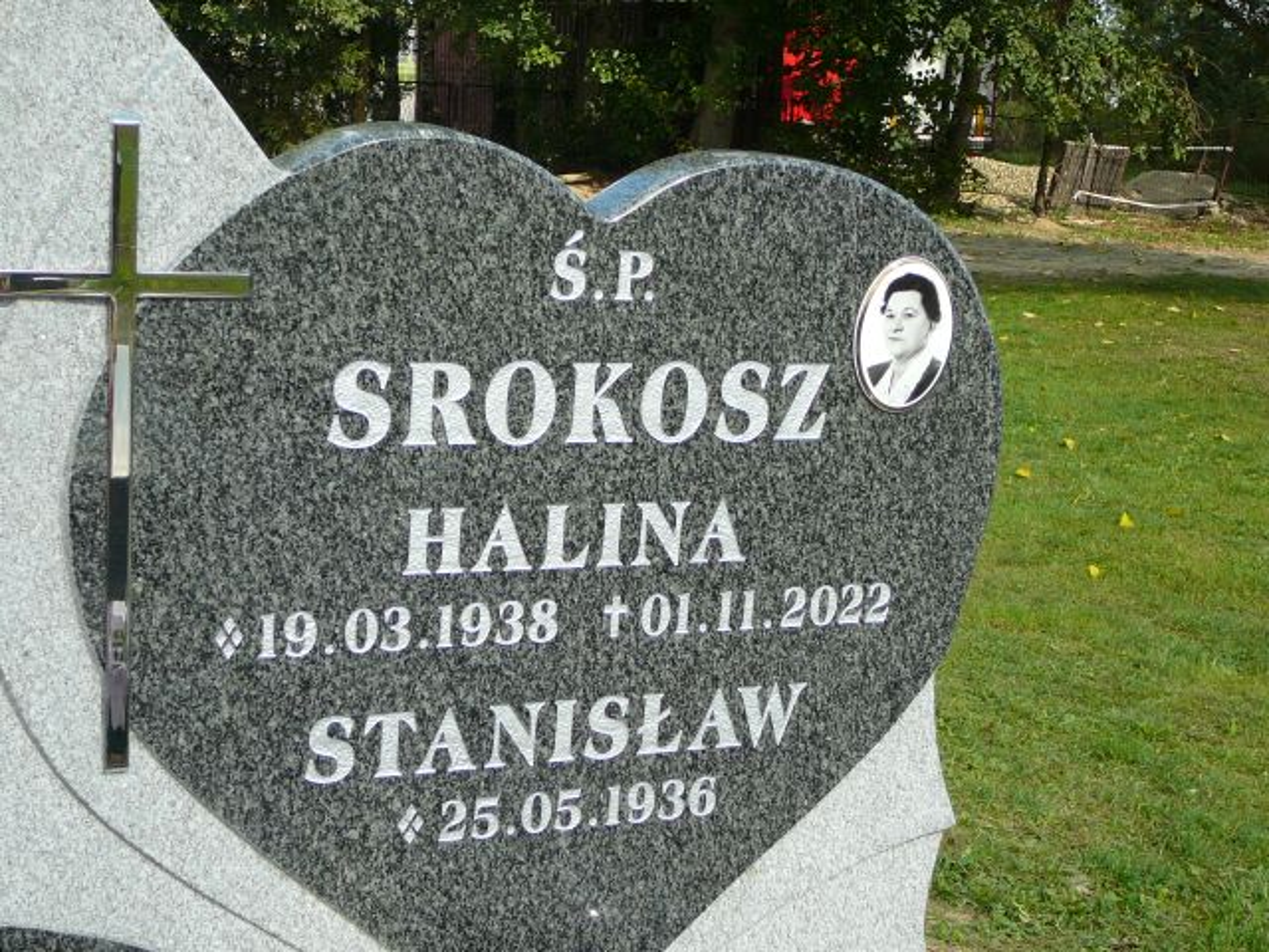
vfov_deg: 28.0
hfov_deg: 36.8
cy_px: 476
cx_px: 634
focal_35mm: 52
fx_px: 1906
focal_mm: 7.8
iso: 80
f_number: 3.4
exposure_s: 1/400
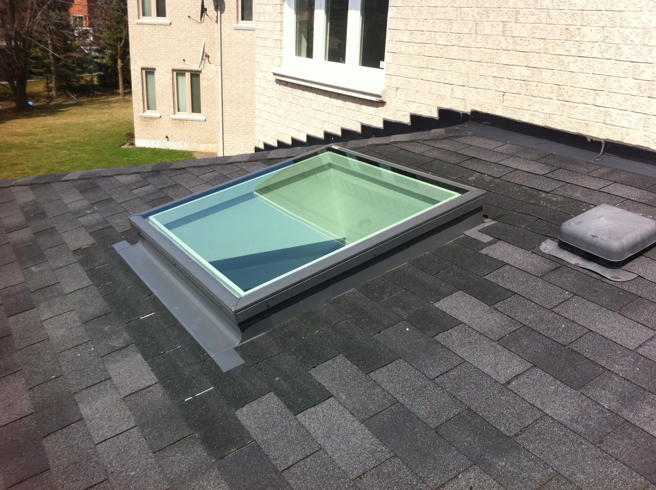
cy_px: 245
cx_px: 328
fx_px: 662
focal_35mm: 35
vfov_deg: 40.6
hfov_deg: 52.7
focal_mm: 3.85
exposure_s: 1/1117
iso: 80
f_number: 2.8
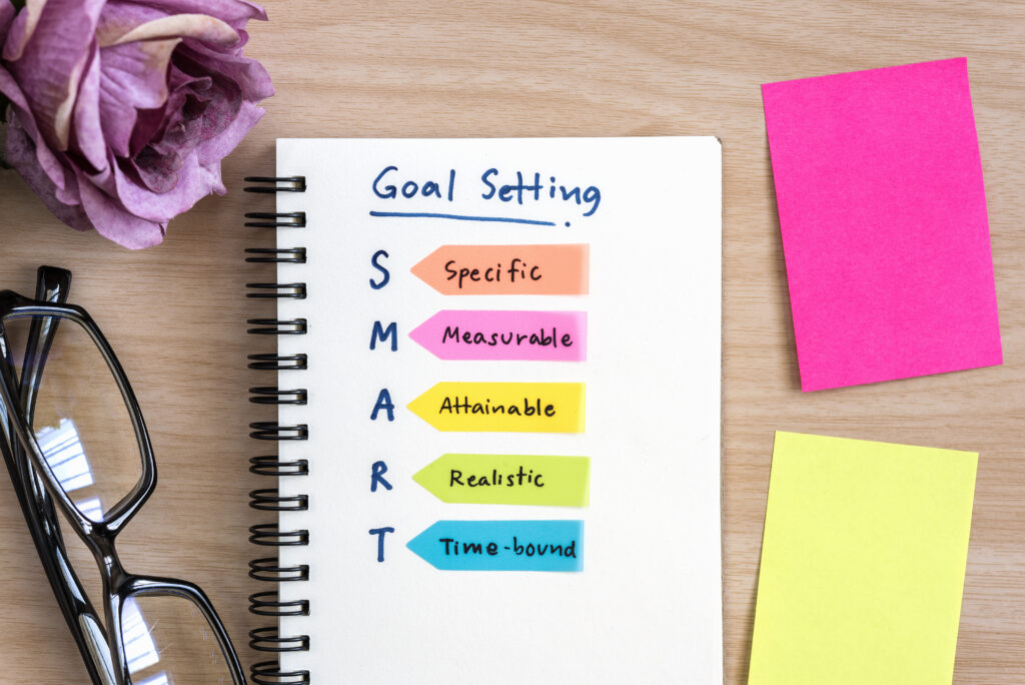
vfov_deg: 22.7
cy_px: 342
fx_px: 1709
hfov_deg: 33.4
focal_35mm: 60
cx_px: 512
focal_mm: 60
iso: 100
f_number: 8
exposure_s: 1/5
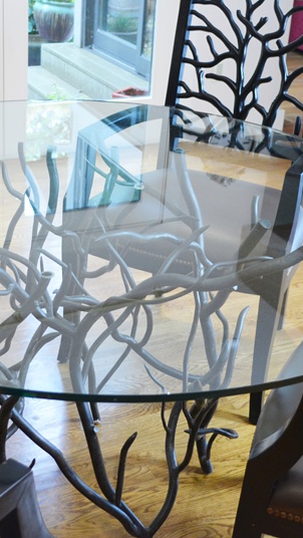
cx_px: 115
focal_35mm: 58
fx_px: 827
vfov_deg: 36.0
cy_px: 288
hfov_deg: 20.7
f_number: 4
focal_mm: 22
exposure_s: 1/60
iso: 800
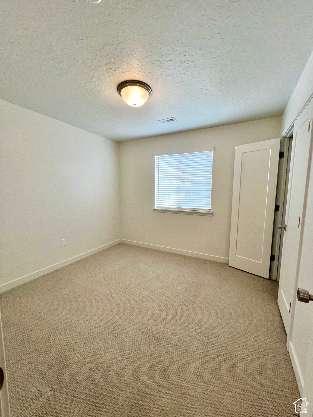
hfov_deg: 89.9
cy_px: 208
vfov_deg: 106.2
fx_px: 157
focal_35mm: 13
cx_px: 156
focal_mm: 1.57
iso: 32
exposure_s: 1/120
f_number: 1.8
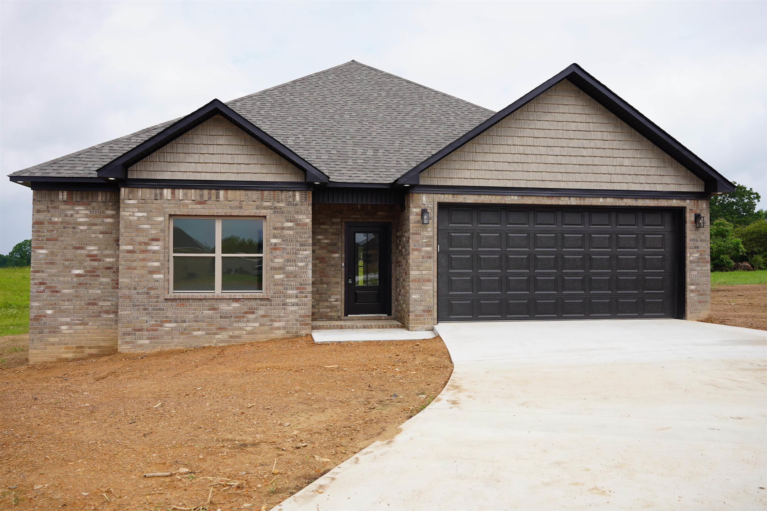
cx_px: 384
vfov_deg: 42.3
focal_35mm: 31
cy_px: 256
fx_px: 660
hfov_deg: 60.3
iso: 100
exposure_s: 1/500
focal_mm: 31
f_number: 5
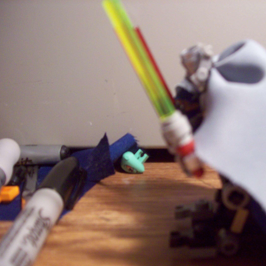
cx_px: 175
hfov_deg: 38.8
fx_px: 374
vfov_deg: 39.2
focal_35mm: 43
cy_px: 134
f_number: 2.7
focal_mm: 6
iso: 136
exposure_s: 1/32
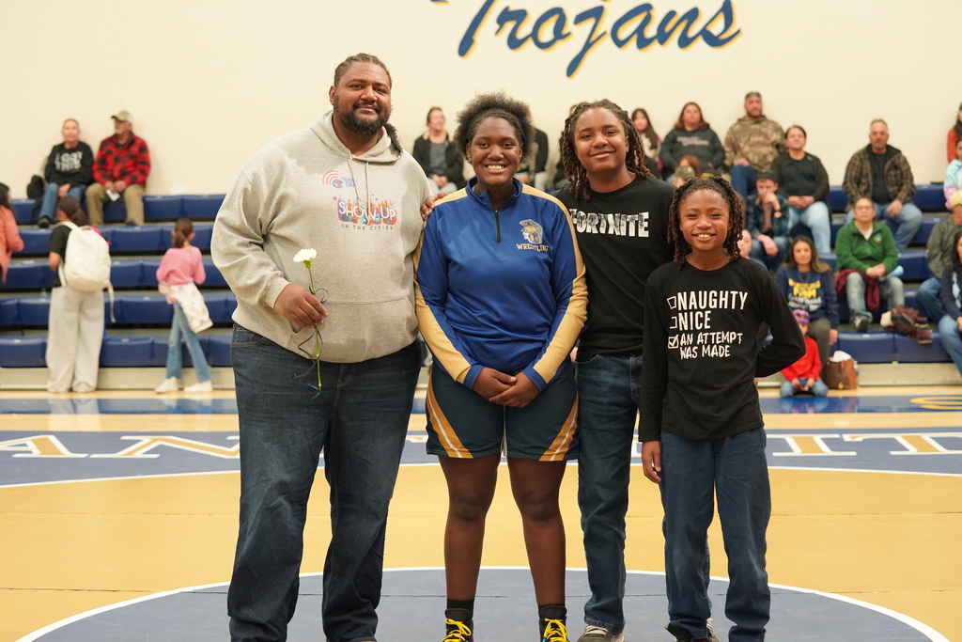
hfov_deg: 28.8
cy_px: 321
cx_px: 481
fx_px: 1871
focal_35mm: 70
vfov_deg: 19.5
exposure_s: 1/160
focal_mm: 70
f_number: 4
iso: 3200
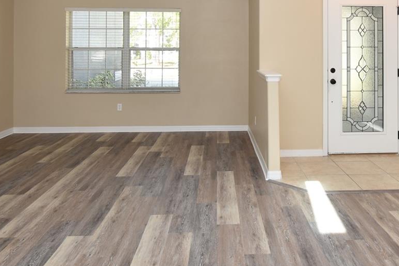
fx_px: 344
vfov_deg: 40.1
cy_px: 43
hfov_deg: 59.8
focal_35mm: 31
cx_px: 240
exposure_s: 1/60
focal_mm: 10
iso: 200
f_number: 4
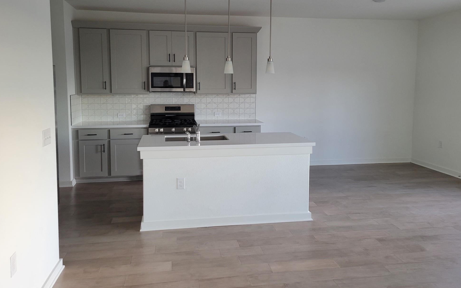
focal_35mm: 29
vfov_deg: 43.0
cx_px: 232
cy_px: 120
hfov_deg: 64.6
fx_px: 364
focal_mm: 5.4
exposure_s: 1/40
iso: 200
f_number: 1.8
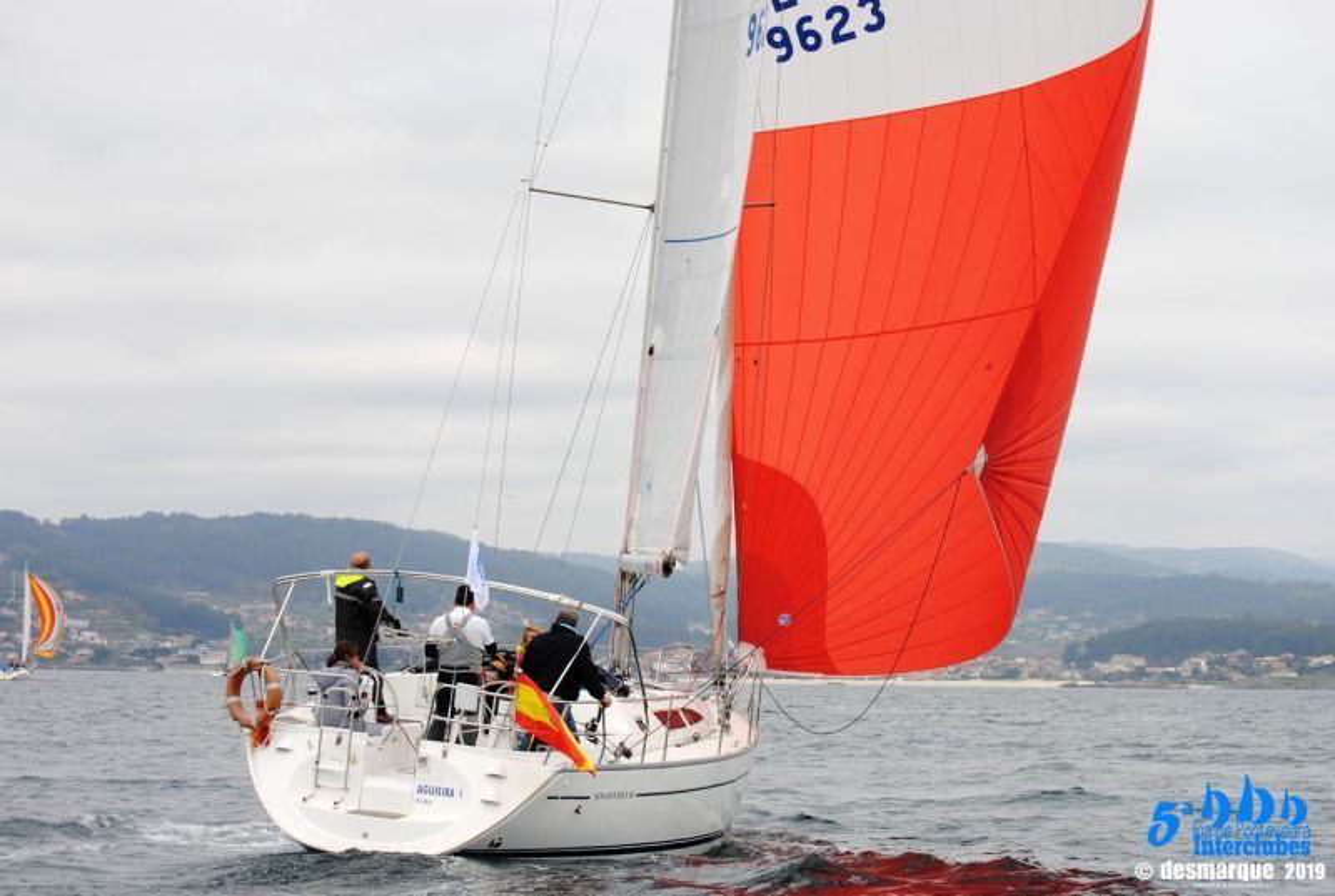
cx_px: 668
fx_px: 3066
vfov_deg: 16.6
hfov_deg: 24.6
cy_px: 448
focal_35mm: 82
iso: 100
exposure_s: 1/200
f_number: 7.1
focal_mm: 55
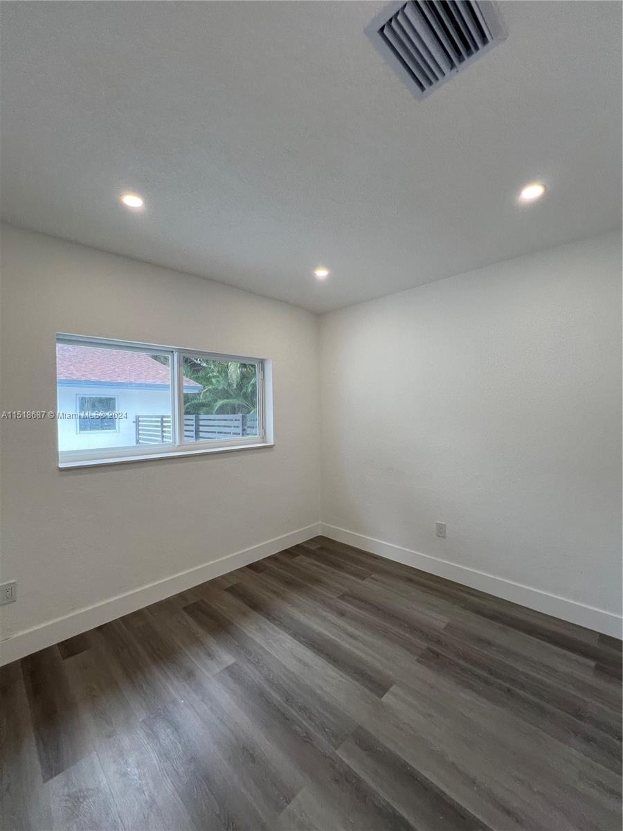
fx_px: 312
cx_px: 312
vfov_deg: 106.2
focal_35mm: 13
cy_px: 416
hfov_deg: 89.9
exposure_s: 1/120
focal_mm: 1.57
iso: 80
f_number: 1.8
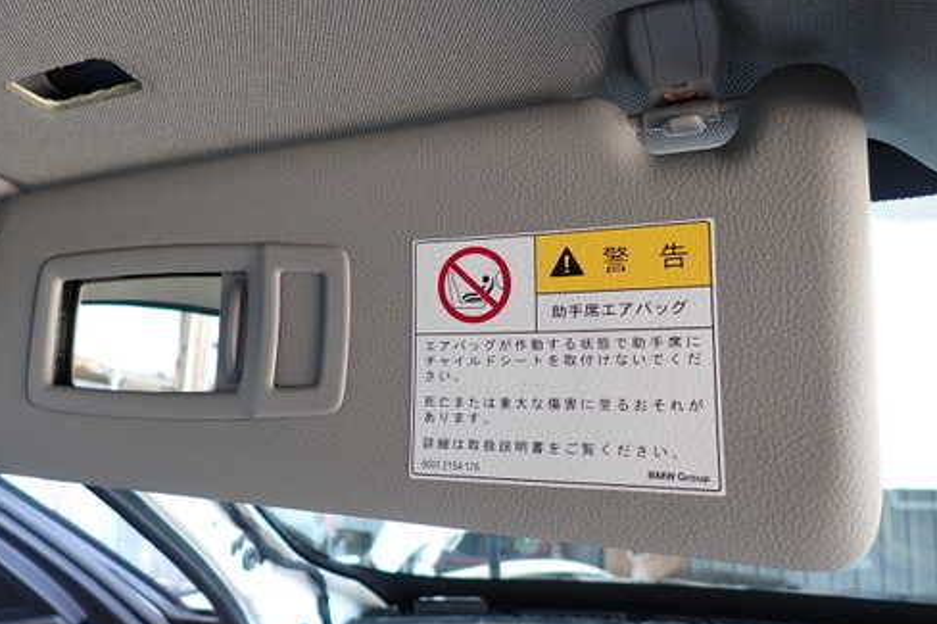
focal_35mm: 32
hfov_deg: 58.3
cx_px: 380
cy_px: 278
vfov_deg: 41.0
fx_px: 833
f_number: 2
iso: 200
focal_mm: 4.5
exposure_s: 1/60
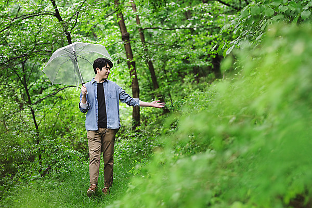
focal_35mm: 85
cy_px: 104
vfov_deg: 16.1
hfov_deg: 23.9
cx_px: 156
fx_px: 737
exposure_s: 1/160
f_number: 2.8
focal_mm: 85
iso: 1000
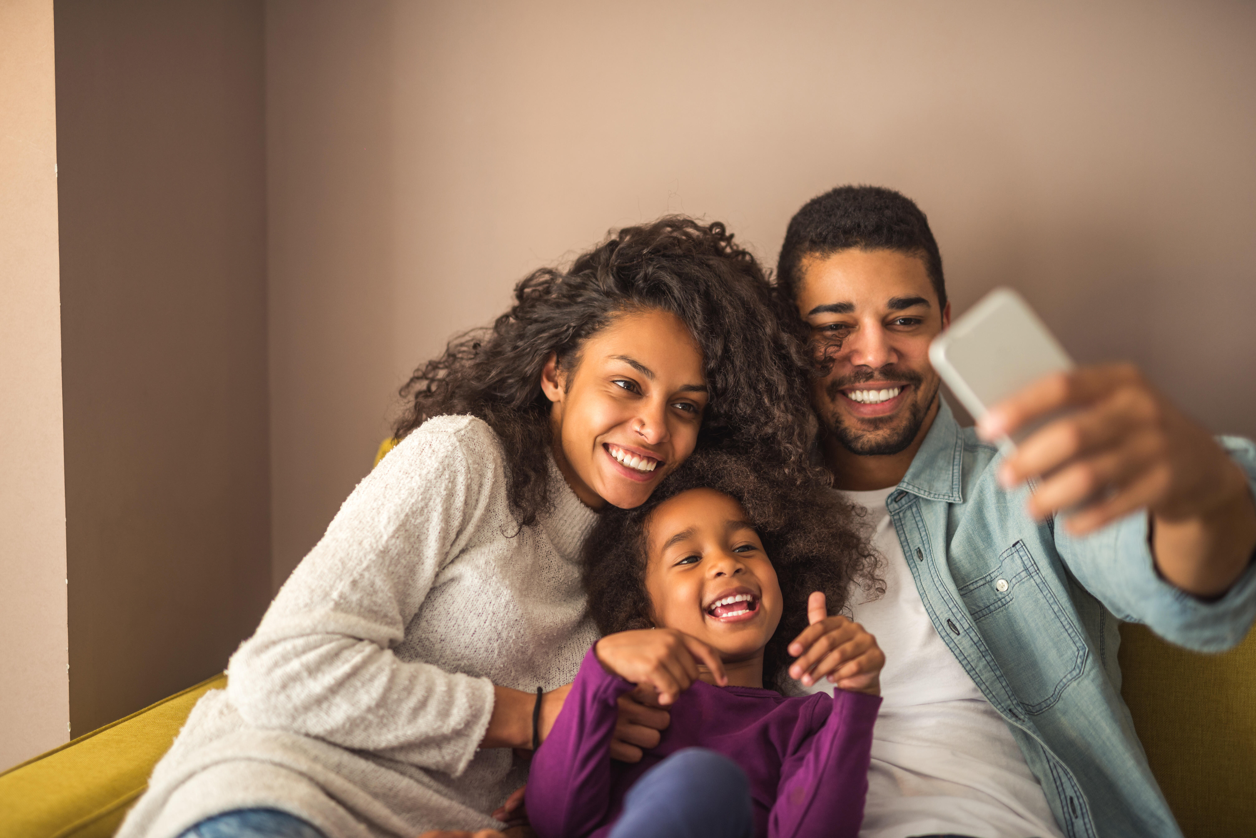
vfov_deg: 27.0
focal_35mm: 50
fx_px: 1745
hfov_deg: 39.6
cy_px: 419
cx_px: 628
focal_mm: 50
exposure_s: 1/640
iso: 400
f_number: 1.6
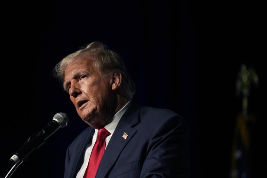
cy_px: 89
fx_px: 2224
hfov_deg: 6.9
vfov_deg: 4.6
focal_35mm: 300
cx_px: 134
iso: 2500
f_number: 2.8
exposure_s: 1/1000
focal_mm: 200
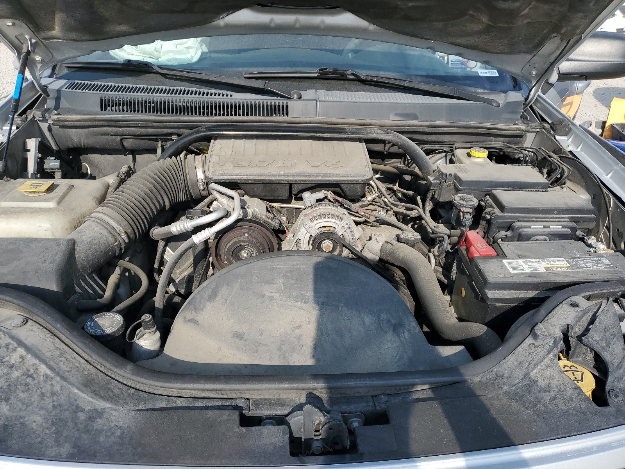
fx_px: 469
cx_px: 312
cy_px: 234
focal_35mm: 26
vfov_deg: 53.1
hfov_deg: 67.3
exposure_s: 1/2000
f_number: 1.5
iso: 50
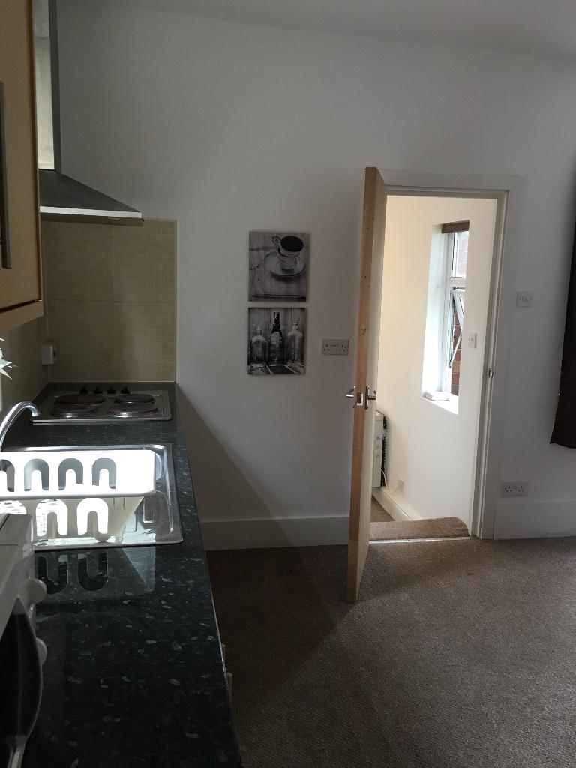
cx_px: 288
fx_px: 643
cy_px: 384
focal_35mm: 29
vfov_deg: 61.7
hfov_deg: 48.2
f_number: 2.2
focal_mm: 4.15
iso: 125
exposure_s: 1/33
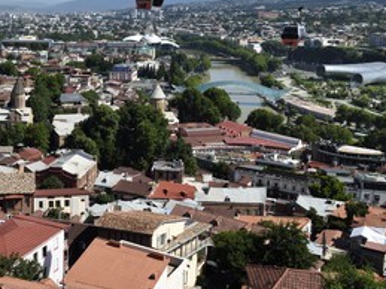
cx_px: 99
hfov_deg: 37.3
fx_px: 557
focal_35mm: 50
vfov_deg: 28.9
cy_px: 98
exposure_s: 1/250
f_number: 14
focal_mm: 32
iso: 200
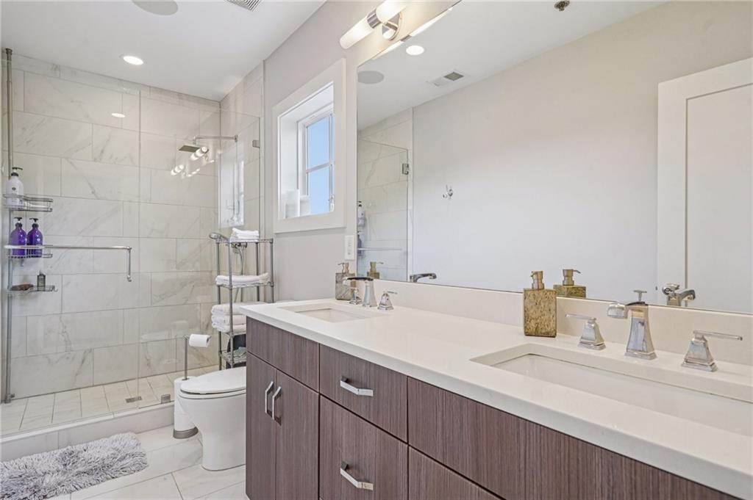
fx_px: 376
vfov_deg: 67.3
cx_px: 376
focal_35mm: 18
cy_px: 250
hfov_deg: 90.0
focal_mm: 18
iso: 200
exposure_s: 1/30
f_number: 8
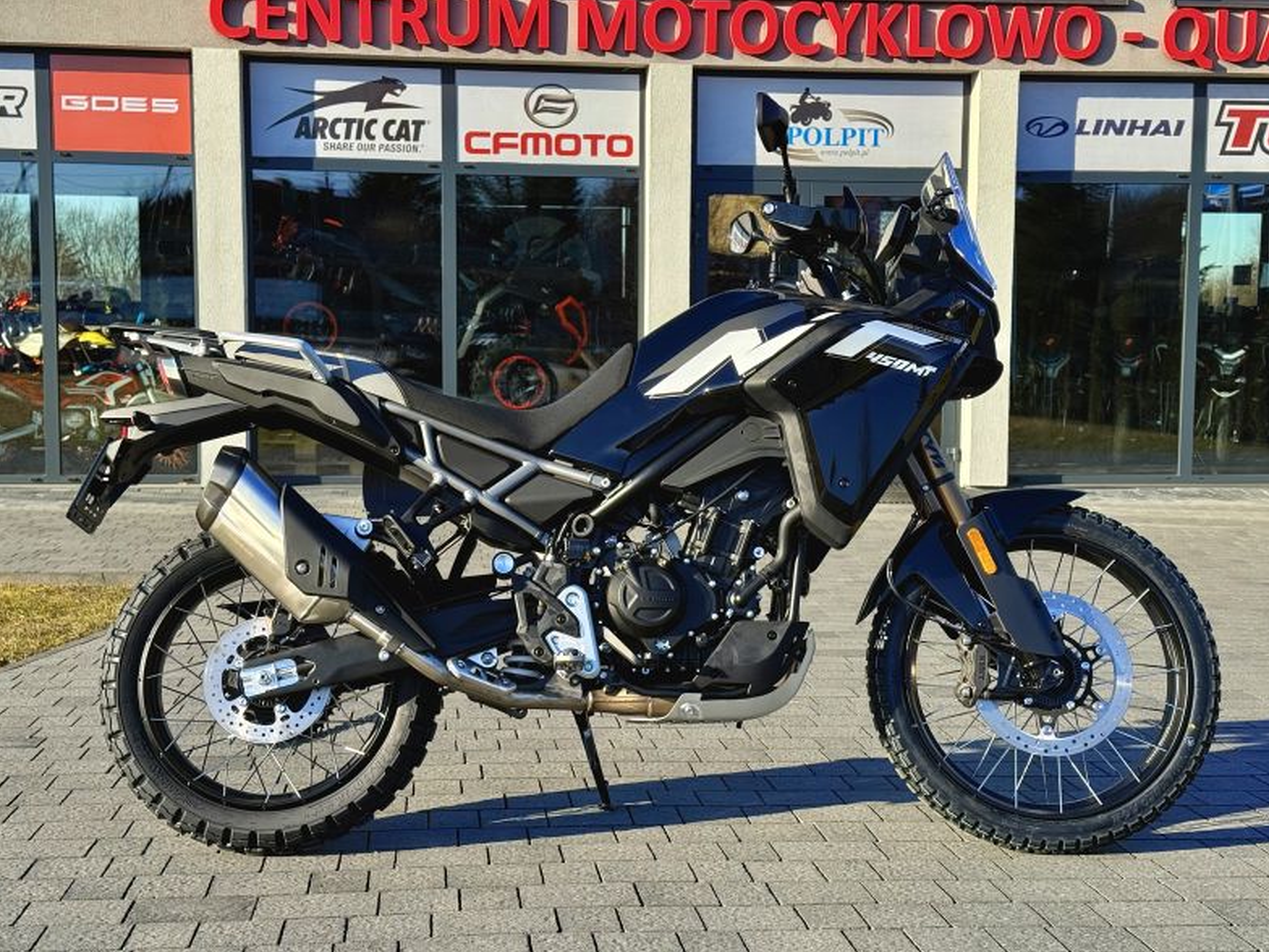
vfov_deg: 29.7
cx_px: 634
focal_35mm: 49
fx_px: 1796
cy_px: 481
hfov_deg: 38.9
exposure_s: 1/1642
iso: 64
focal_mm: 6.76
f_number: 1.78
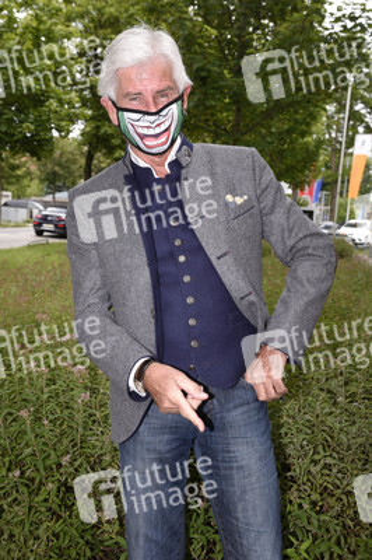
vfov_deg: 41.1
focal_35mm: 48
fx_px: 745
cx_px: 186
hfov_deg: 28.0
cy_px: 280
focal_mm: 48
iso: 200
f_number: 8
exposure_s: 1/160
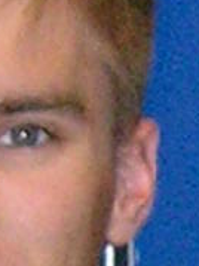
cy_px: 242
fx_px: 959
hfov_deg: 11.5
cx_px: -55
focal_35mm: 125
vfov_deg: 15.6
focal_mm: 8.9
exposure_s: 1/60.1
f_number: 2.8
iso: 200
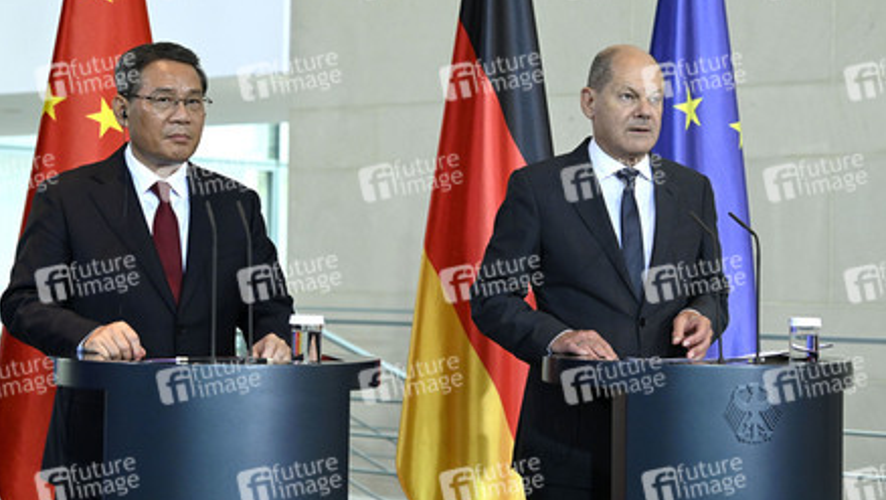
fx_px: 1975
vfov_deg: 14.4
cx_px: 438
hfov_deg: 25.3
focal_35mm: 84
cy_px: 229
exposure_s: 1/640
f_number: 5
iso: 6400
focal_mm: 78
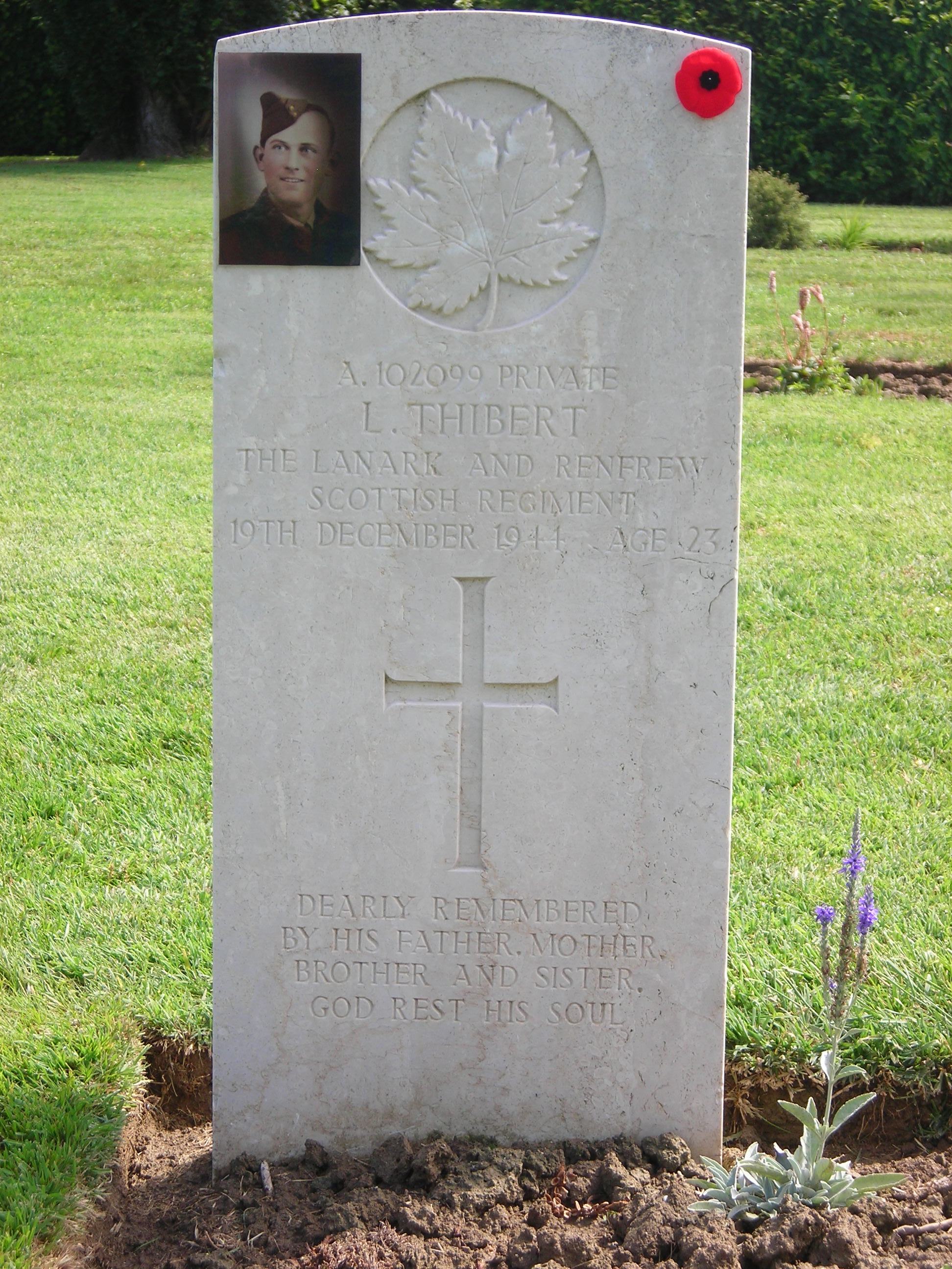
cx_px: 476
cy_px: 634
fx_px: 3300
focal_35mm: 90
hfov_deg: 16.4
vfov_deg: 21.8
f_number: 4.6
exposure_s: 1/117
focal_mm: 14.8
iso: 50
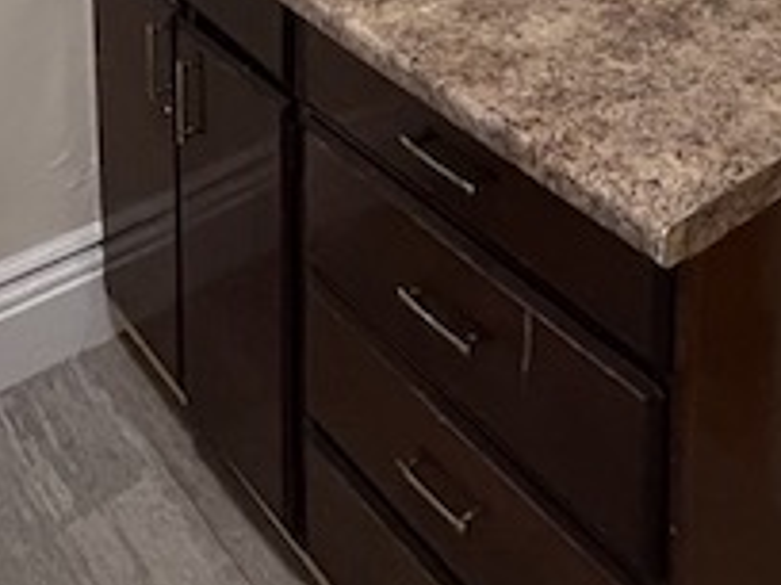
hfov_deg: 36.4
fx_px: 1151
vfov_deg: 21.3
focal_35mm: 51
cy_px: -409
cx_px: 605
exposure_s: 1/60
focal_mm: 1.57
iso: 400
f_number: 1.8
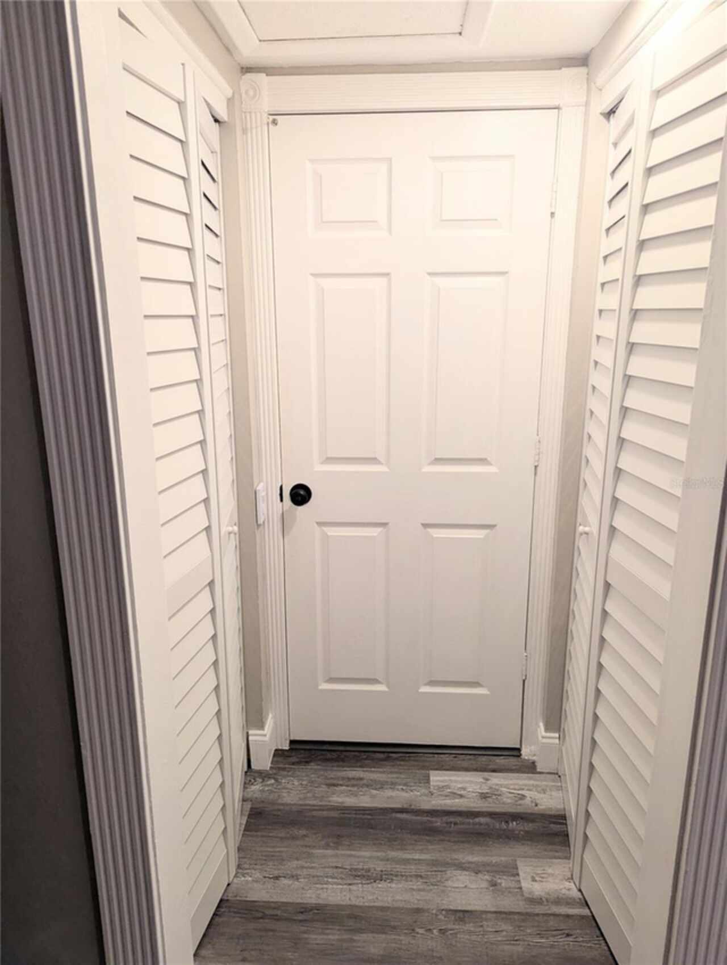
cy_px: 482
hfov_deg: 56.9
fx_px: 670
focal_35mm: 24
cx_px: 364
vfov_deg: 71.5
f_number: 1.85
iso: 181
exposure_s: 1/120
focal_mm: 6.81
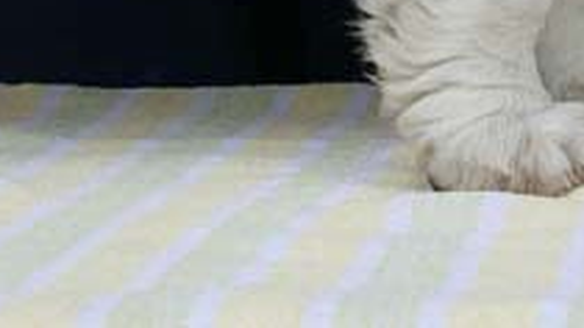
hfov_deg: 8.0
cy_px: -410
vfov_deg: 4.4
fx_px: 4164
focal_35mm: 269
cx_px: 434
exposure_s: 1/125
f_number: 8
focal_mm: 45
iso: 100
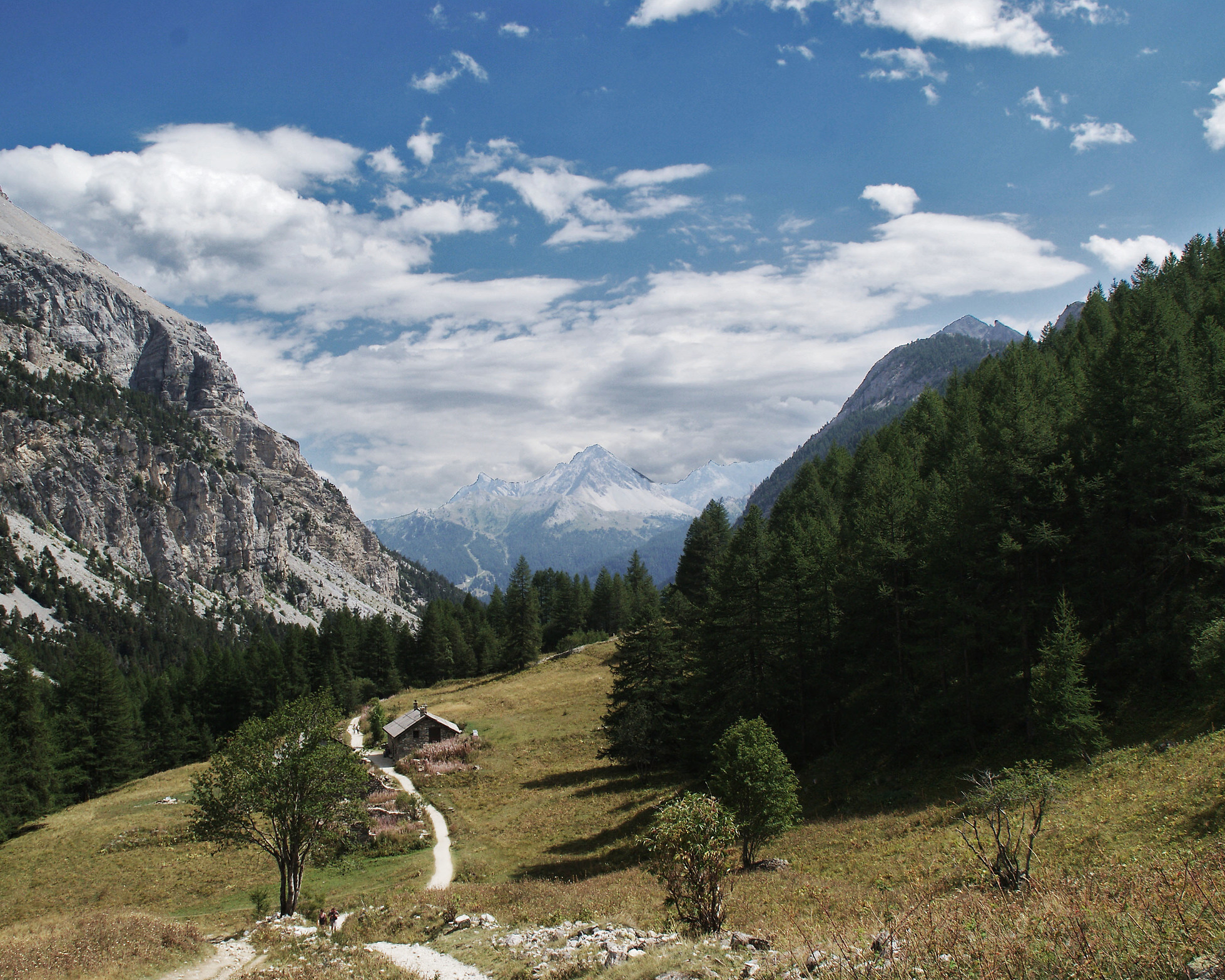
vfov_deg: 39.2
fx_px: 1378
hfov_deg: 47.9
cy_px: 499
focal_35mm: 38
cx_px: 586
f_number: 11
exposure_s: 1/200
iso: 100
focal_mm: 22
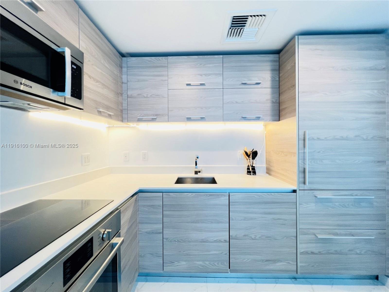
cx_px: 194
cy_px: 146
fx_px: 146
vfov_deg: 89.9
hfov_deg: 106.2
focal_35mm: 13
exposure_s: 1/60
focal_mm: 1.57
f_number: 1.8
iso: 250
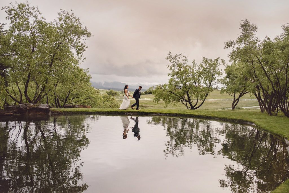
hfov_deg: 54.4
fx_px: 281
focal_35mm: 35
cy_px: 96
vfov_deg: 37.9
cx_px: 144
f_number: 2.8
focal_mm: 35
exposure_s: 1/800
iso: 1000
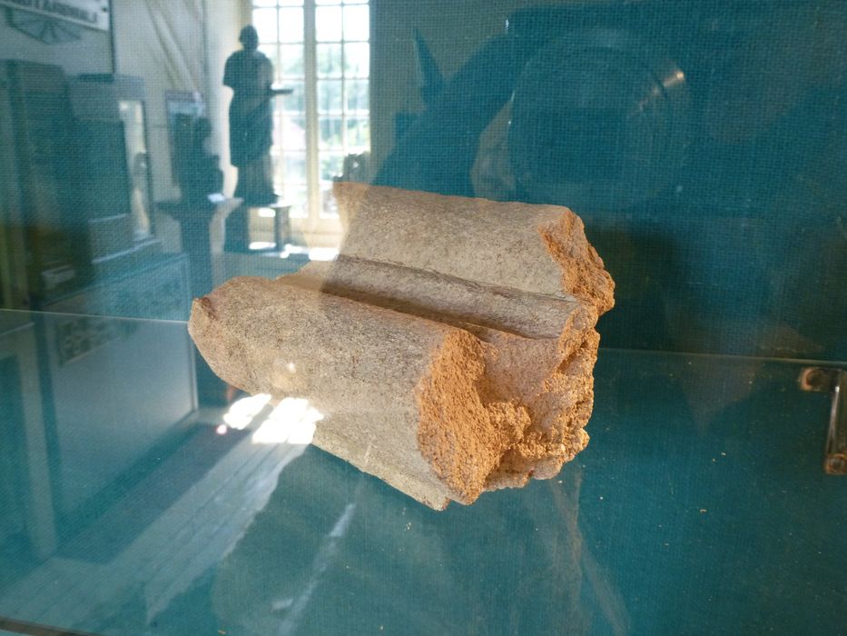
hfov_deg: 60.0
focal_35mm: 30
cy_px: 318
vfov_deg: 46.8
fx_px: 734
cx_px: 424
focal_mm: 5.4
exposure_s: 1/25
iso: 400
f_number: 3.5
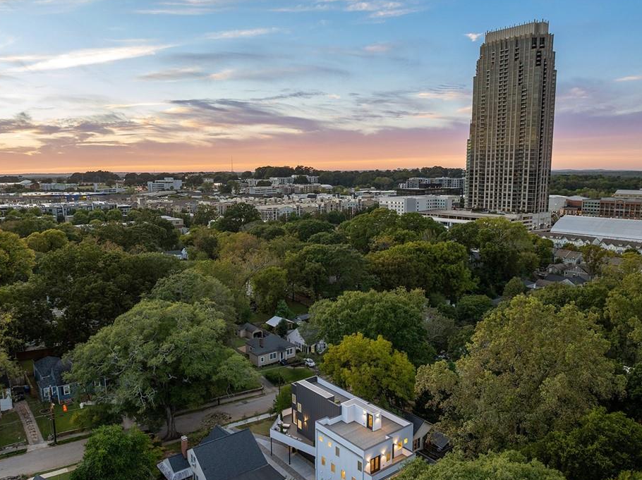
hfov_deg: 65.4
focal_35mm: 27
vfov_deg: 51.2
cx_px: 317
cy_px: 261
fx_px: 500
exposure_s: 1/25
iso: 100
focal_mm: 12.29
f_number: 2.8
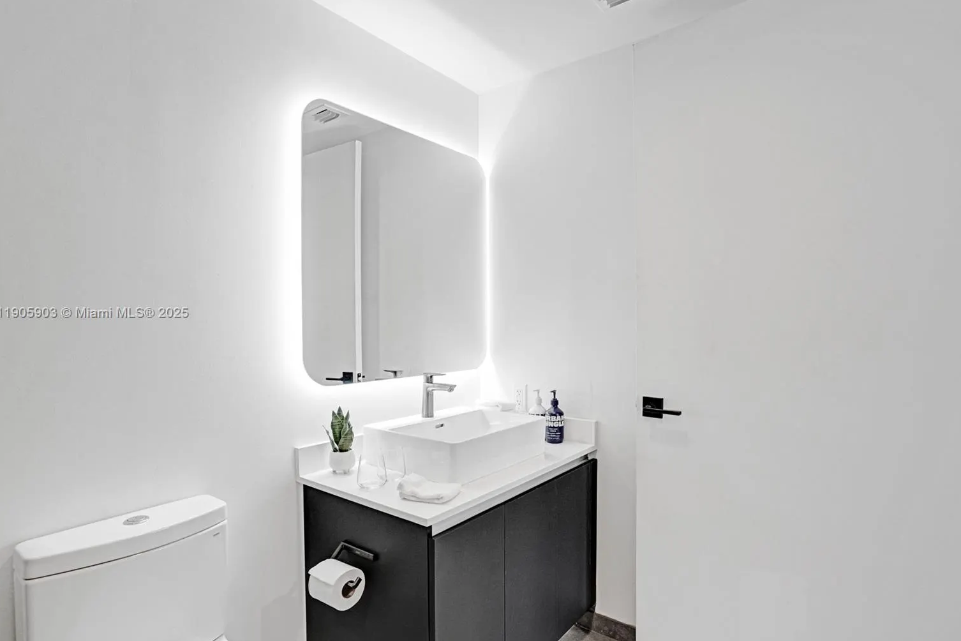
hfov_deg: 93.3
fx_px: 454
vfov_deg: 70.4
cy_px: 313
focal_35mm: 17
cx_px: 495
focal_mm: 16
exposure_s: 1/250
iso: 1250
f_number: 5.6
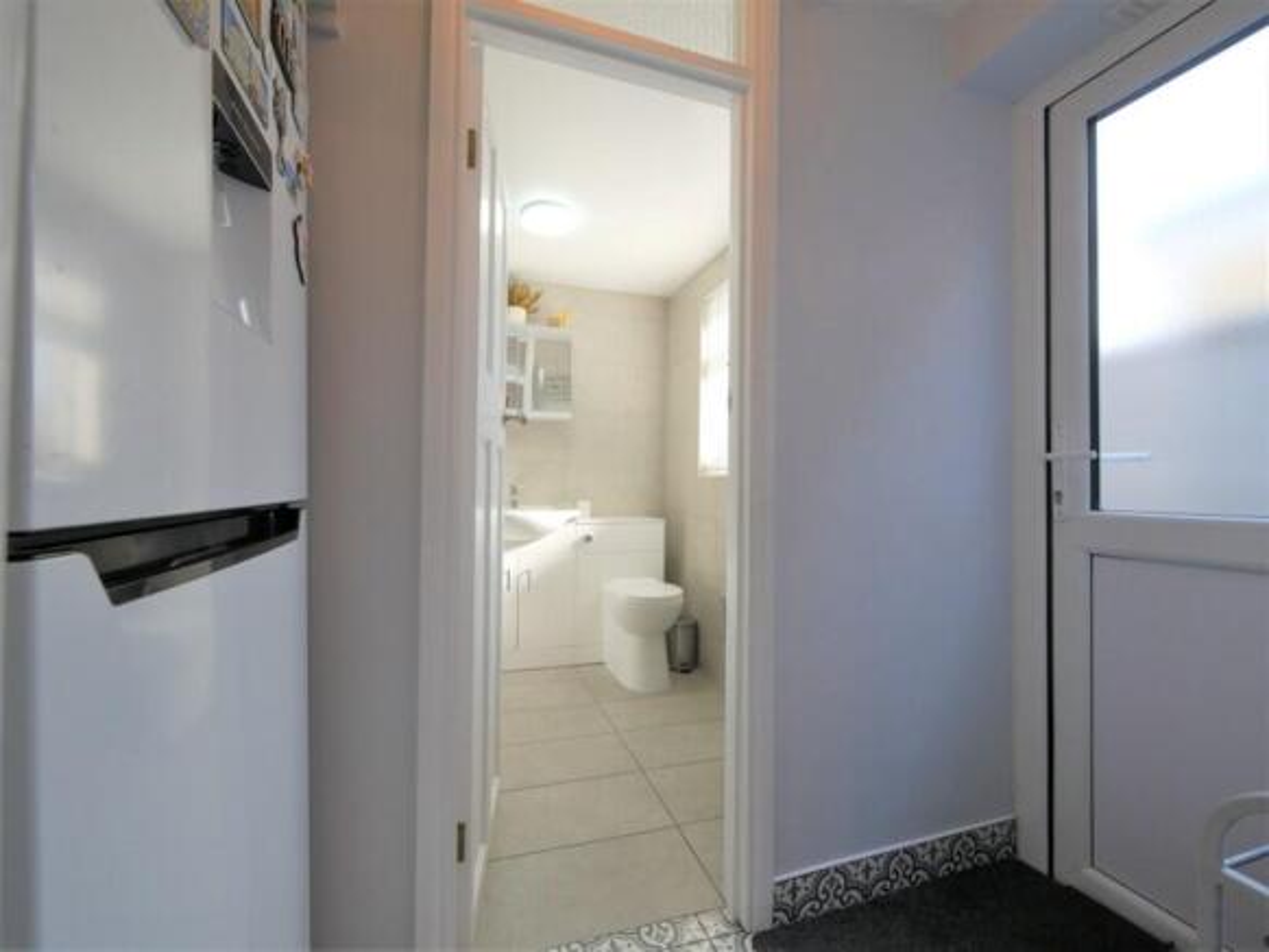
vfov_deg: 85.7
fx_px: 513
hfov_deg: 102.0
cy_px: 476
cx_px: 634
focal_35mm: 14
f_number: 4
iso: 200
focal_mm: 7
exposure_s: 1/125
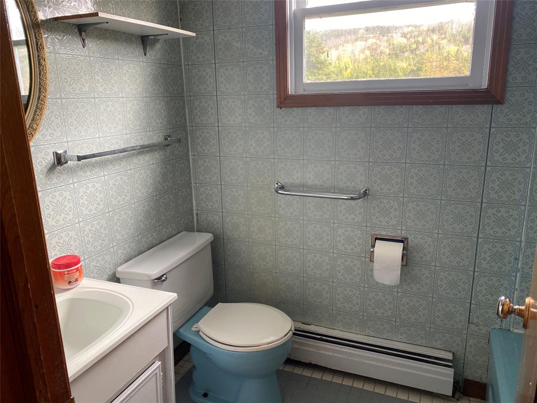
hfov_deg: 67.3
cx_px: 268
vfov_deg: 53.1
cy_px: 202
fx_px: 403
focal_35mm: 26
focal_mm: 4.25
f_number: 1.8
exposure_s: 1/109
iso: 125
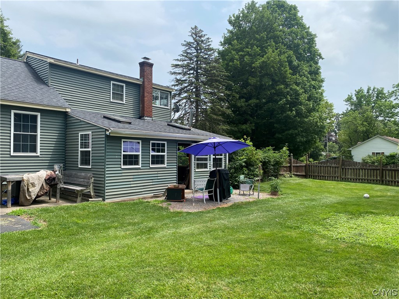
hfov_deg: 67.3
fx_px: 300
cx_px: 200
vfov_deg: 53.1
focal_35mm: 26
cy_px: 150
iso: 32
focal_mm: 4.25
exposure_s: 1/1754
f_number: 1.8
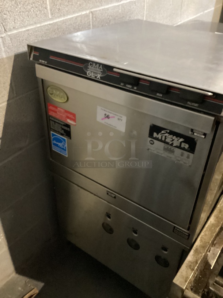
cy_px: 149
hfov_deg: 45.5
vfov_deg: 58.3
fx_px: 266
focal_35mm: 31
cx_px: 112
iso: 800
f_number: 2.4
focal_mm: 3.3
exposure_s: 1/15
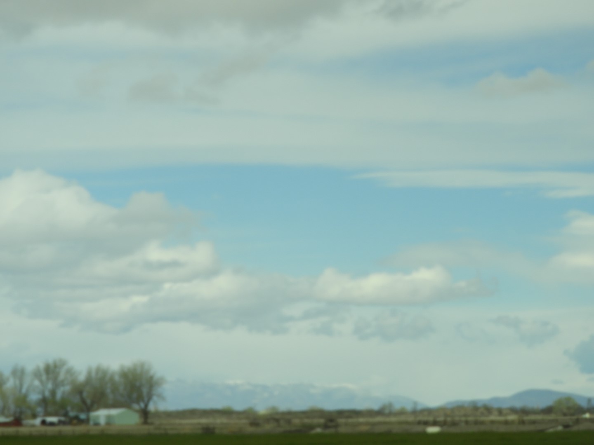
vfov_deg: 8.2
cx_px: 297
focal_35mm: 180
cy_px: 222
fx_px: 3089
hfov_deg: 11.0
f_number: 5.3
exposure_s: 1/800
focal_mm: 32.2
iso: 100
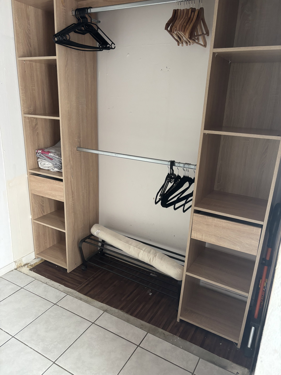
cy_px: 188
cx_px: 140
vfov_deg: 67.3
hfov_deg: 53.1
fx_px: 281
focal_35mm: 26
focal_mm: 5.96
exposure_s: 1/60
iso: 320
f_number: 1.6
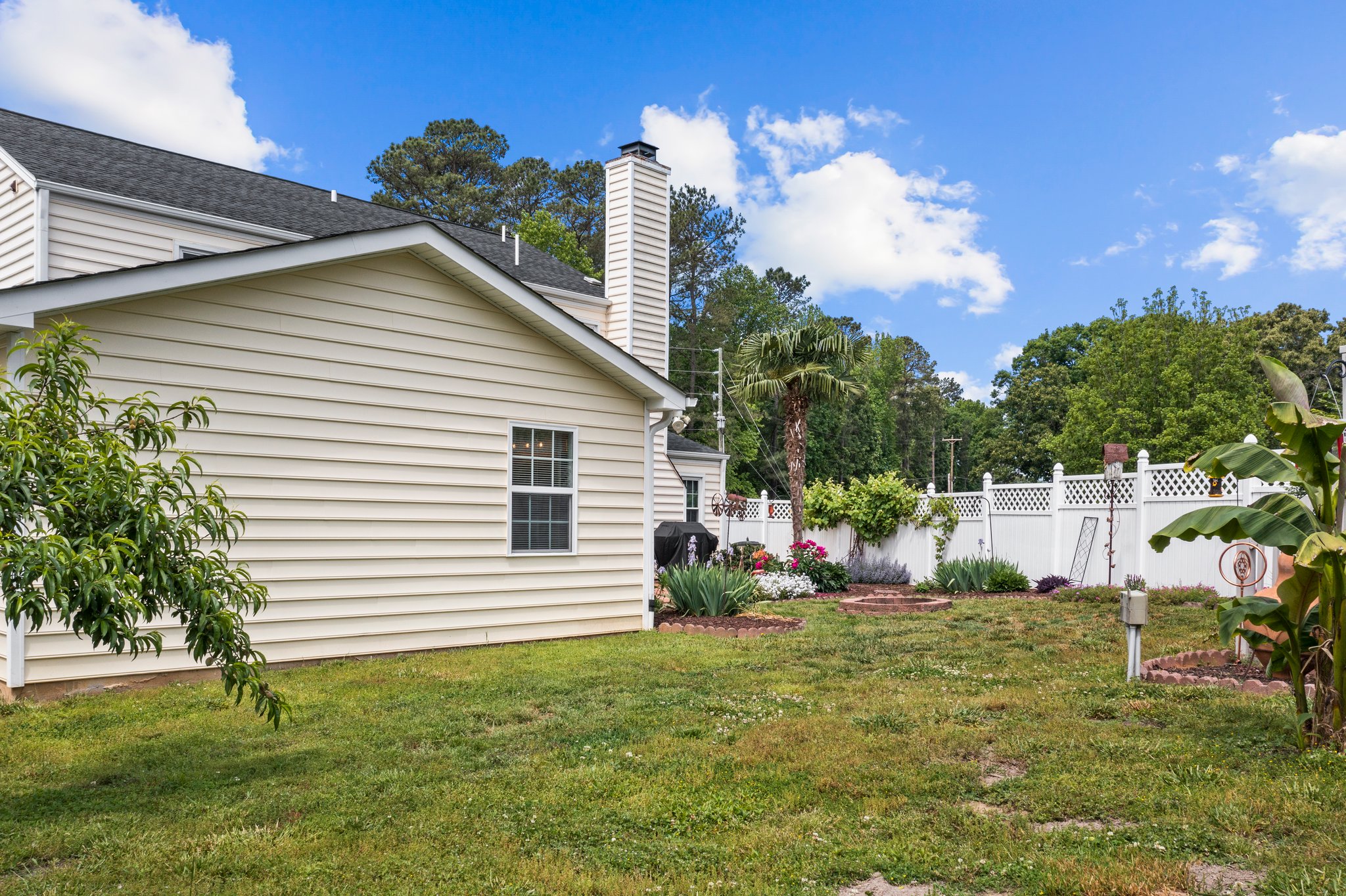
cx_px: 673
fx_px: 1046
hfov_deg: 65.5
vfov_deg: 46.4
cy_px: 448
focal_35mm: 28
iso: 100
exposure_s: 1/500
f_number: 5.6
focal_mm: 10.26
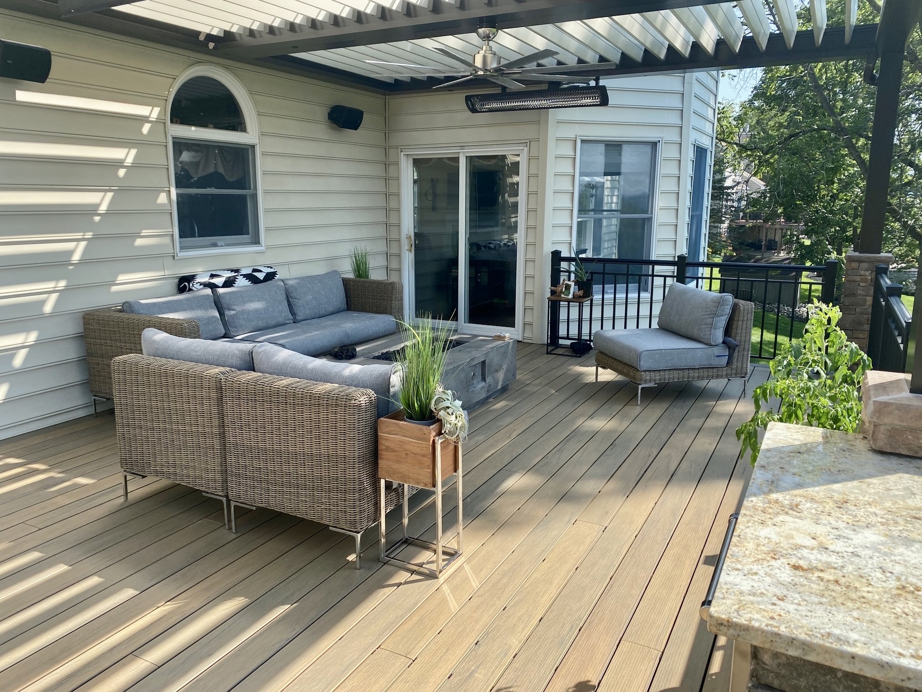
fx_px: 693
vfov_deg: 53.1
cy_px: 346
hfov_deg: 67.3
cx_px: 461
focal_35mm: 26
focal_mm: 4.25
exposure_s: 1/1182
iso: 32
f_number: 1.8
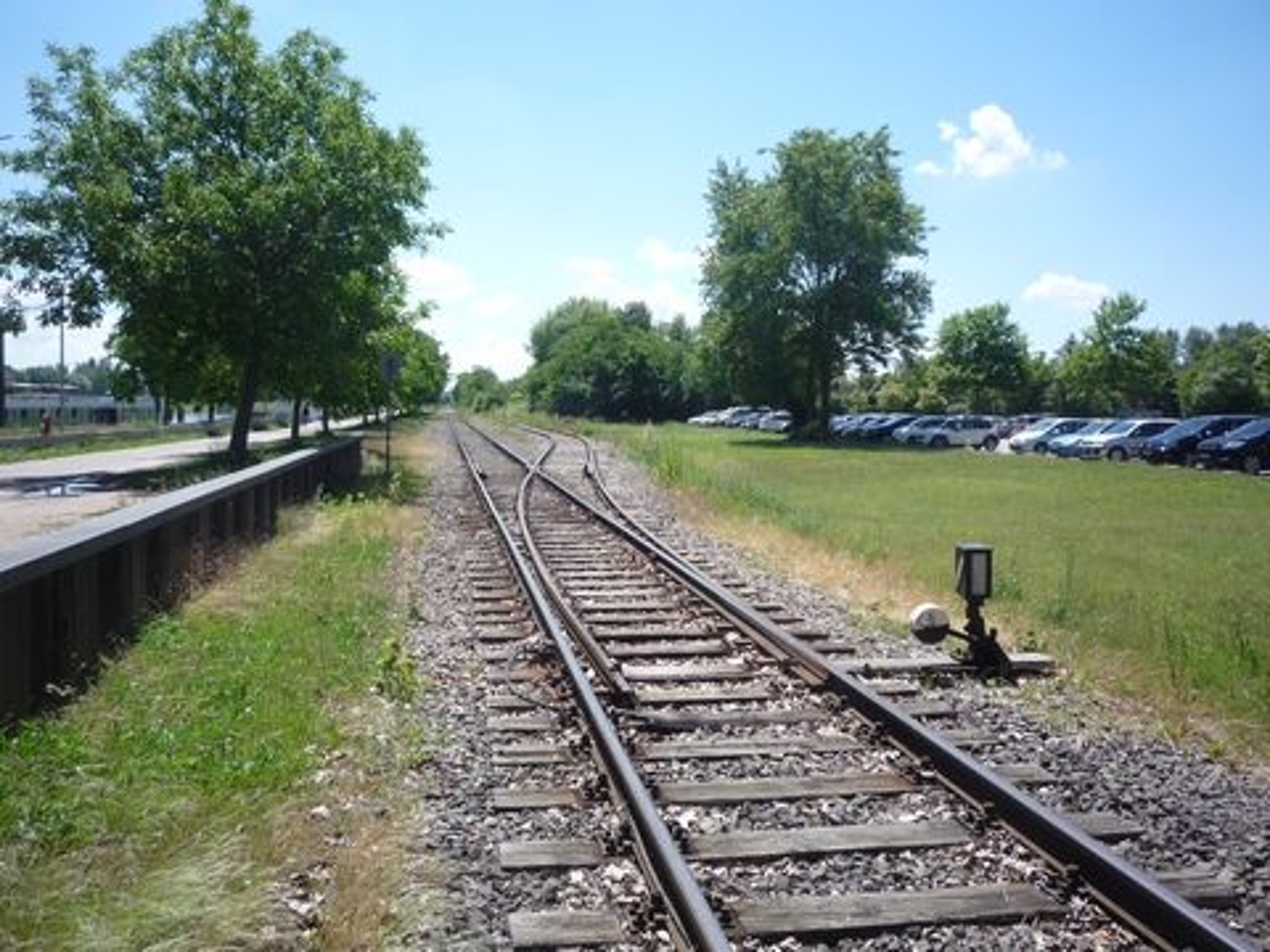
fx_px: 1174
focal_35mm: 32
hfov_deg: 56.8
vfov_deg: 44.2
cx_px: 635
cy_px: 476
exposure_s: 1/400
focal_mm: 5.2
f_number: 4.5
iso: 100
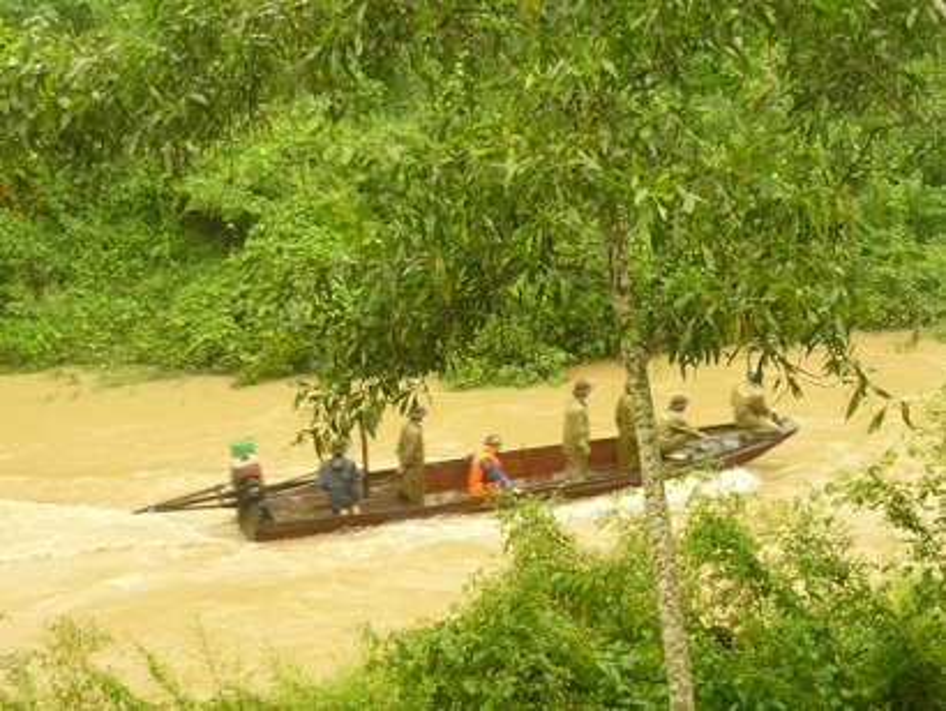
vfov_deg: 21.0
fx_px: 1914
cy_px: 356
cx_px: 473
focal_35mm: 70
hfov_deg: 27.8
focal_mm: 7.2
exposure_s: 1/50
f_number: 3
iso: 100
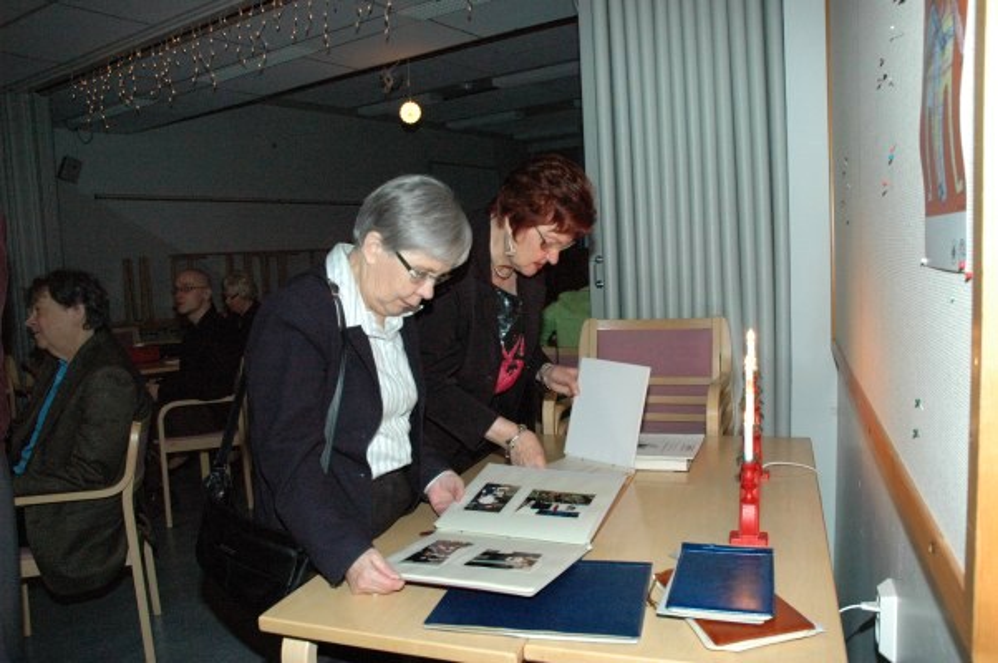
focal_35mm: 27
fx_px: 748
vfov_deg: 47.8
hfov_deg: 67.4
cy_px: 332
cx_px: 499
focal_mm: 18
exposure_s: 1/60
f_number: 7.1
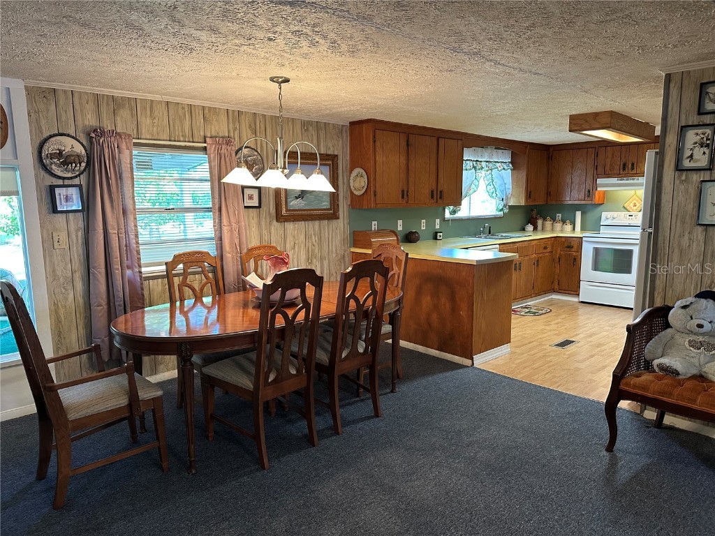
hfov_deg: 71.6
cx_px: 358
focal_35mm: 24
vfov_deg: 56.8
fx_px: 496
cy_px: 268
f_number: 1.78
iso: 320
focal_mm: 6.86
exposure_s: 1/60
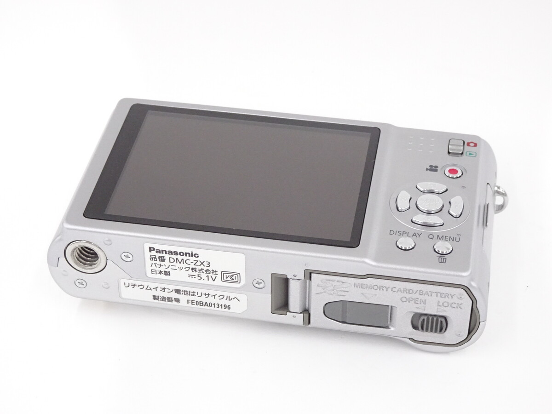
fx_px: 1196
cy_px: 207
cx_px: 276
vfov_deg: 19.6
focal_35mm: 75
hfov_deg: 26.0
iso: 800
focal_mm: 12.87
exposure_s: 1/80
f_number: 5
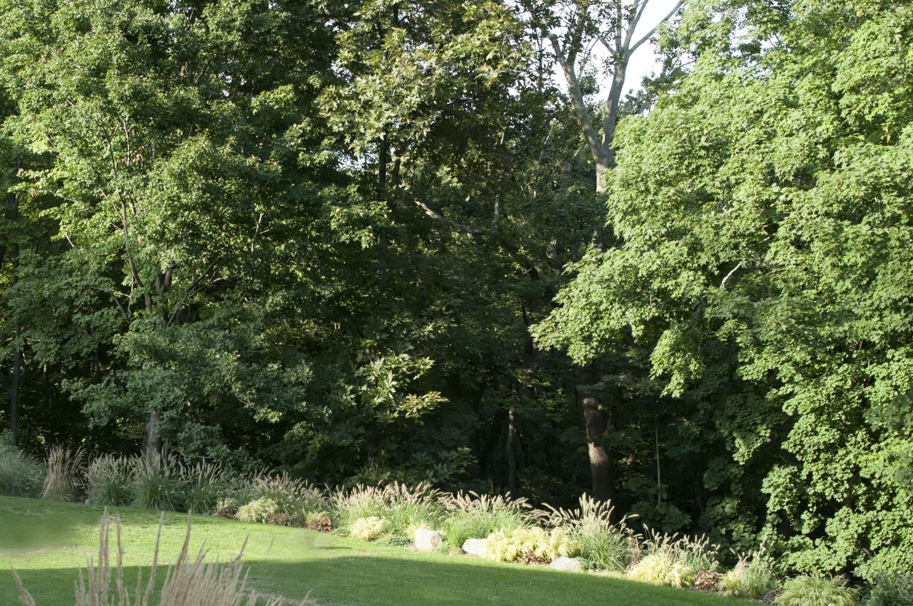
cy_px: 432
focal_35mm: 52
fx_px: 1317
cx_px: 310
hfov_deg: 37.8
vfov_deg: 25.7
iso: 200
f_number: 5.6
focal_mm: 24
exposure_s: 1/125
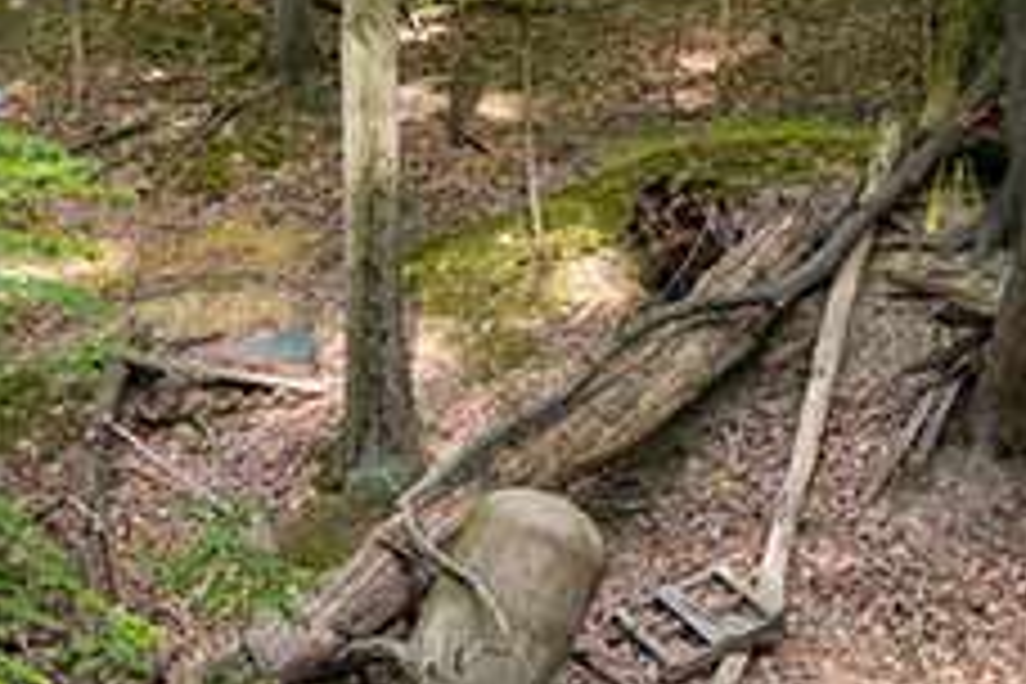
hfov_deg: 21.8
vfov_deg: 14.9
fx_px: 2536
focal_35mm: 89
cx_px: -72
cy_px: 812
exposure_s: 1/125
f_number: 5.6
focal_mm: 35
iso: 400
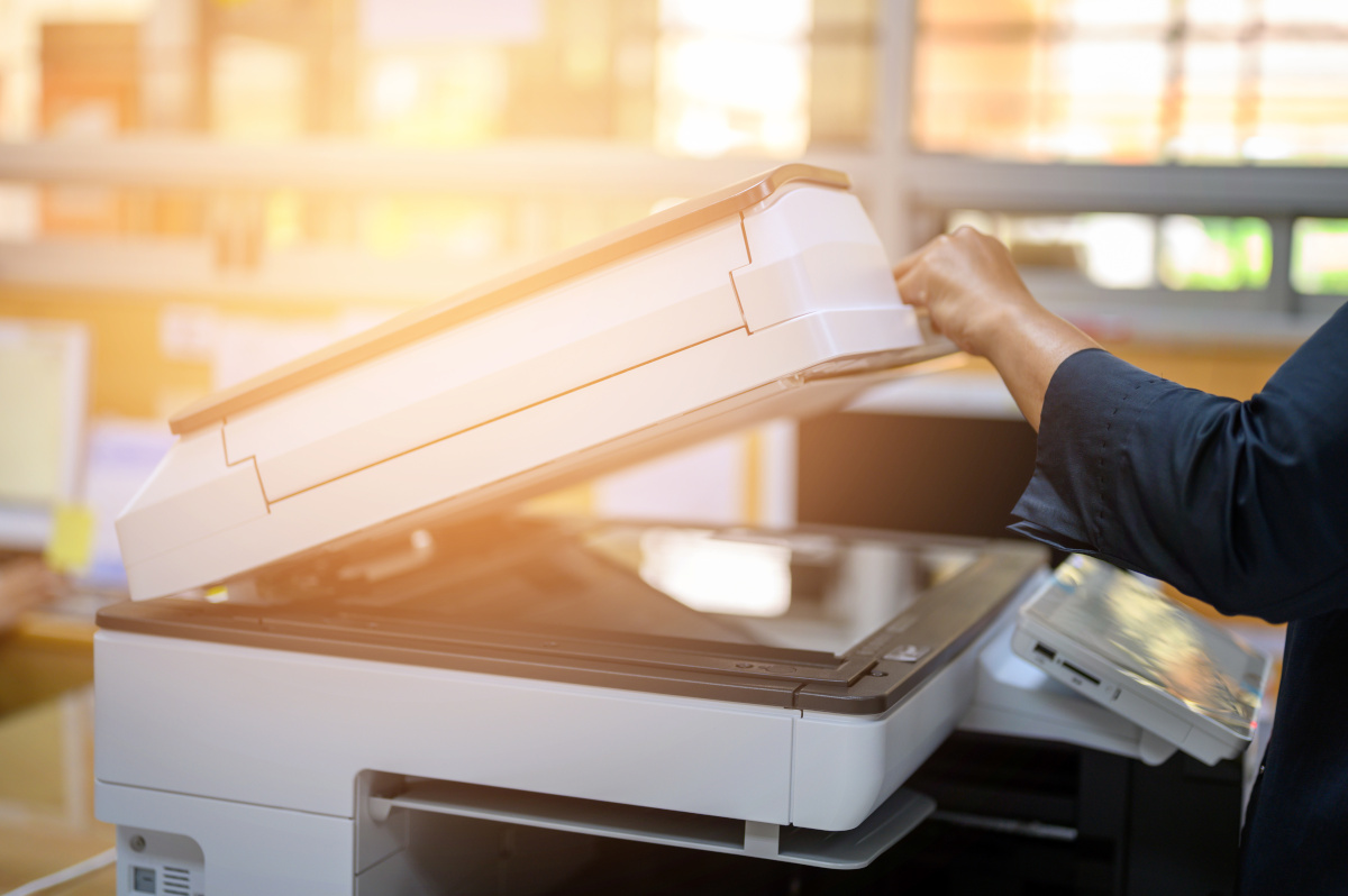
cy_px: 448
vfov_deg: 26.9
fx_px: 1871
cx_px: 674
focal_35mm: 50
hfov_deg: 39.6
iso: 250
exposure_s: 1/100
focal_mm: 50
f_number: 1.8
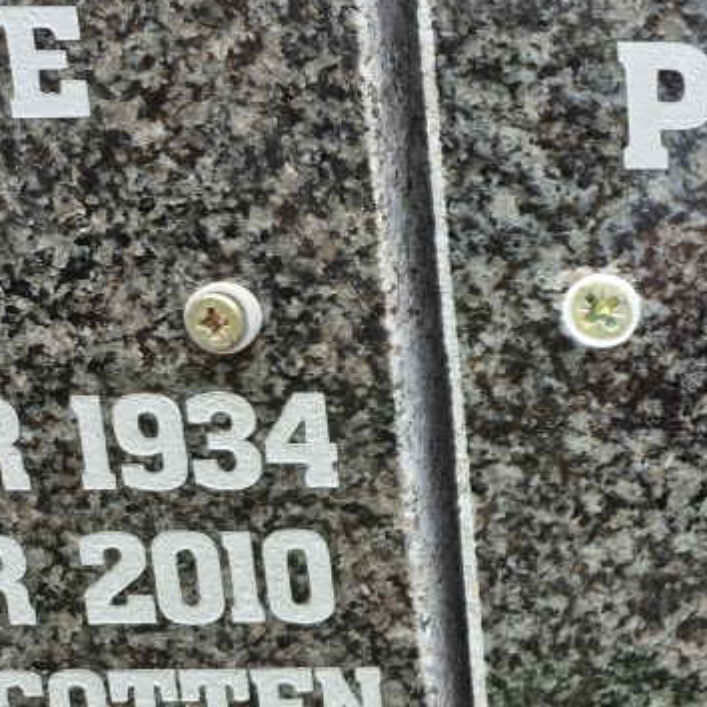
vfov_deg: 24.8
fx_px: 1594
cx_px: 1080
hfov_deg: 20.9
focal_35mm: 69
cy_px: 218
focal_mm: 5.4
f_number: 1.8
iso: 64
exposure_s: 1/180
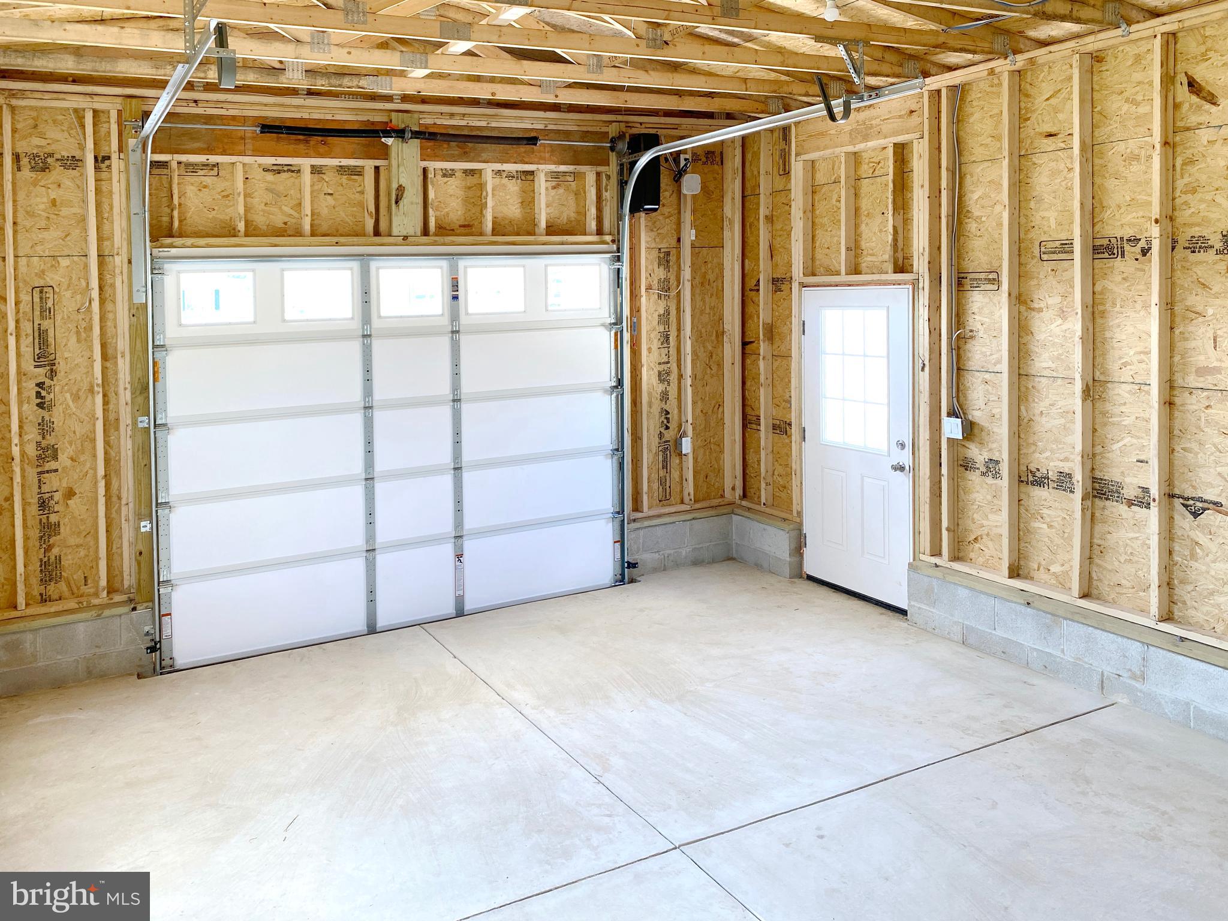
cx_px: 614
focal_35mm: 26
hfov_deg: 67.3
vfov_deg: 53.1
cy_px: 460
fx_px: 922
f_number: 1.8
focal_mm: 4.25
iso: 80
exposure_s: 1/120
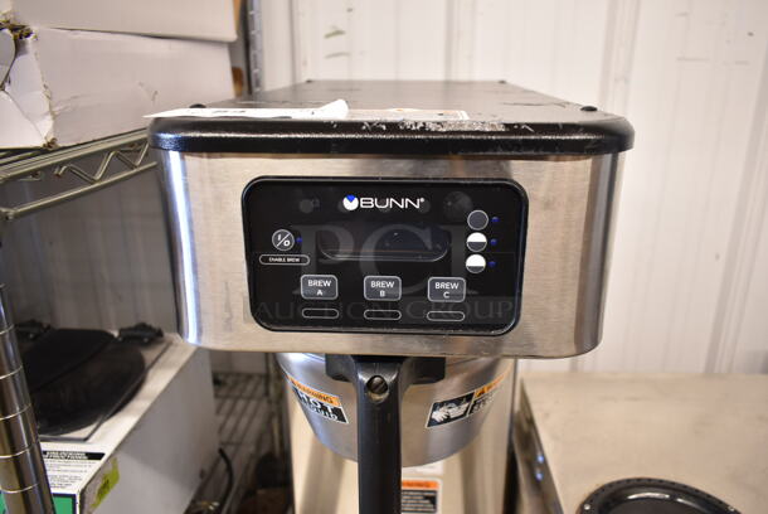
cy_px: 257
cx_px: 384
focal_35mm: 27
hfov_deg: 67.3
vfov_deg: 48.0
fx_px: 577
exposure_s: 1/30
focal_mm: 18
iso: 560
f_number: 3.5
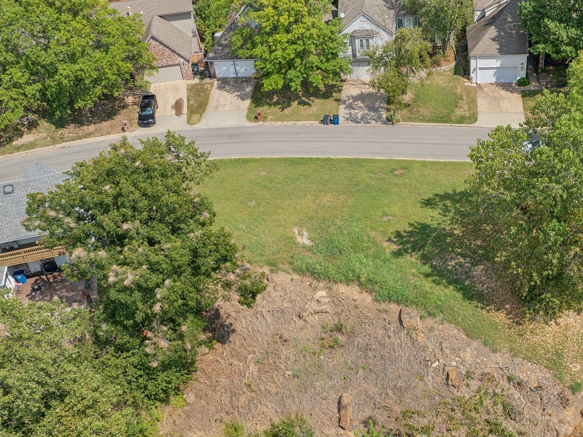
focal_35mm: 40
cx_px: 406
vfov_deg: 35.6
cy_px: 291
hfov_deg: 45.8
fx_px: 674
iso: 100
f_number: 2.8
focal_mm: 12.3
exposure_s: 1/1250
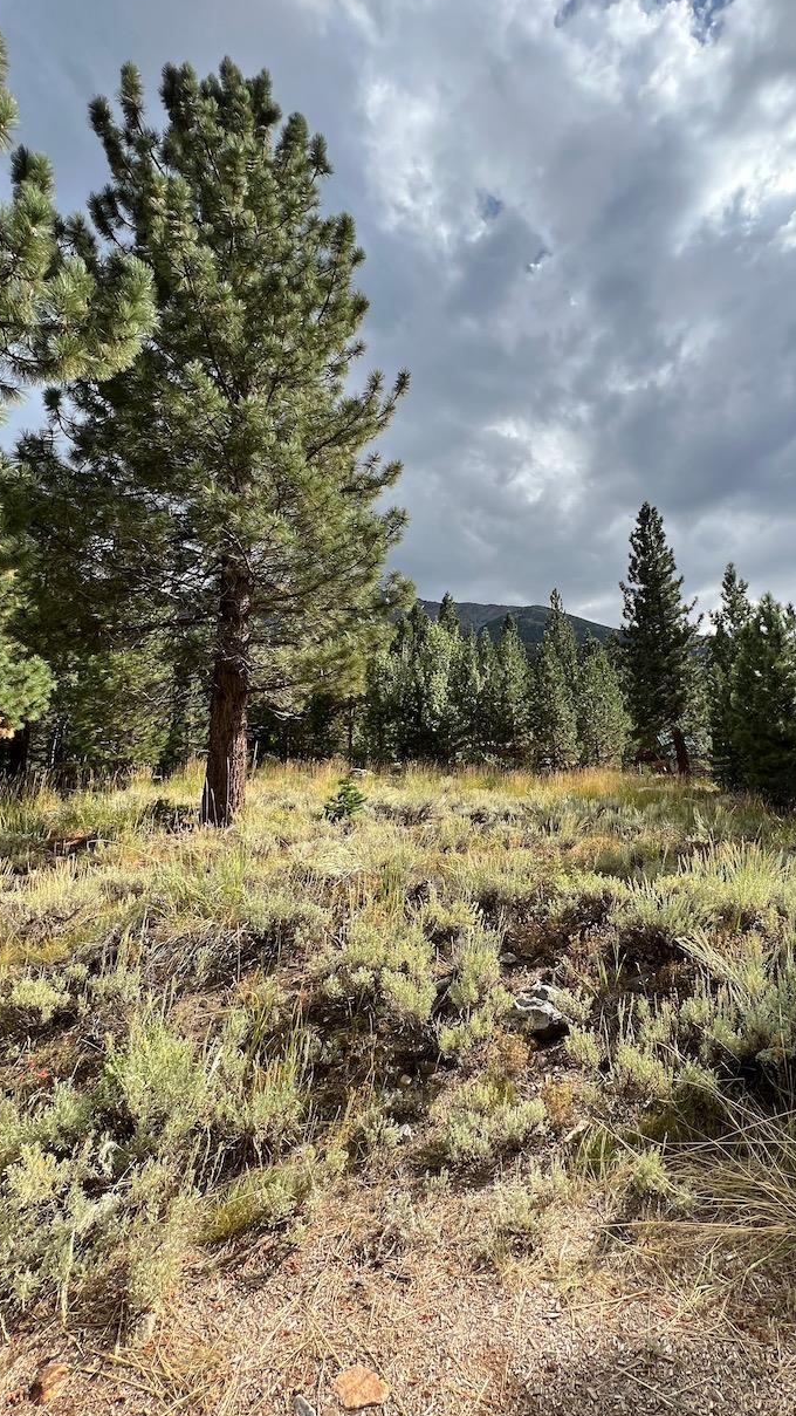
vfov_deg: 103.0
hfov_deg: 69.6
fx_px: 563
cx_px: 488
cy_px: 693
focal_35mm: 15
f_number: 1.8
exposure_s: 1/1074
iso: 32
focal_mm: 1.57
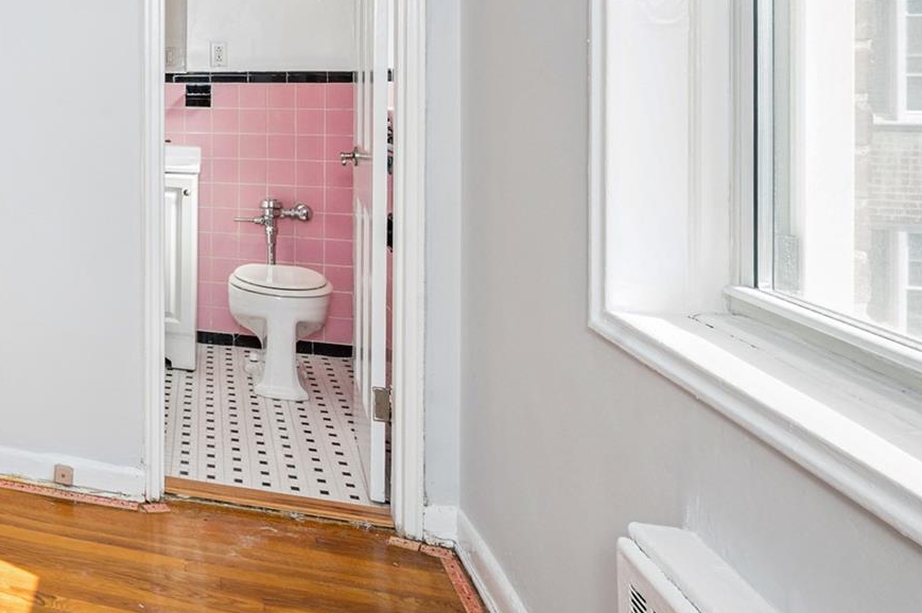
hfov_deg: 41.3
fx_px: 845
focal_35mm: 33
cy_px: 116
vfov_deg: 38.3
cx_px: -159
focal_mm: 14
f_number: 11
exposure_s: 1/30
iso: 200
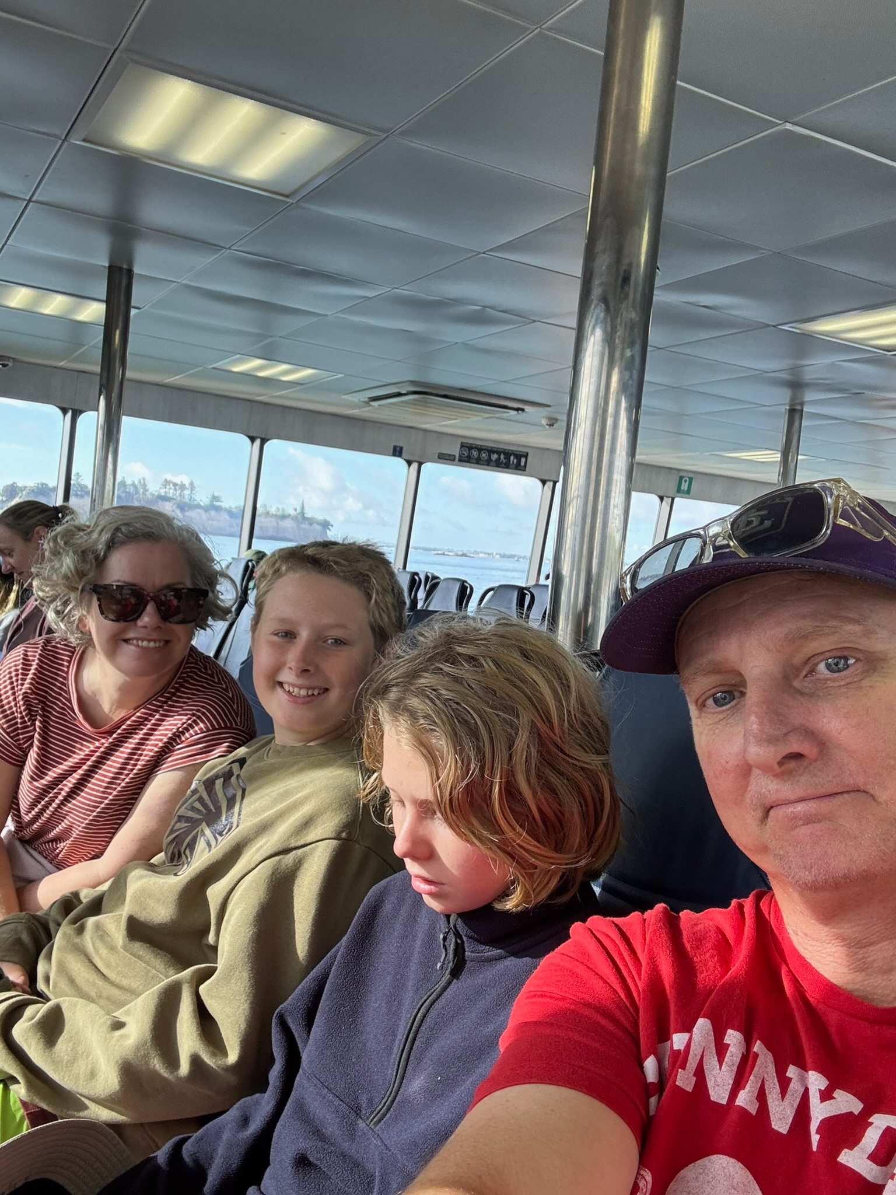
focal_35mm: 30
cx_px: 448
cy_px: 598
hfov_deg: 46.8
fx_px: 1035
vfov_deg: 60.0
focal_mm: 2.69
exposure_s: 1/95
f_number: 1.9
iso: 80
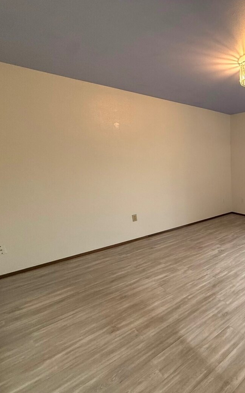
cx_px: 249
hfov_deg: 48.3
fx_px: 214
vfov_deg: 85.1
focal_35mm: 20
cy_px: 198
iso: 160
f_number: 2.2
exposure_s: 1/120
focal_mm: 2.22
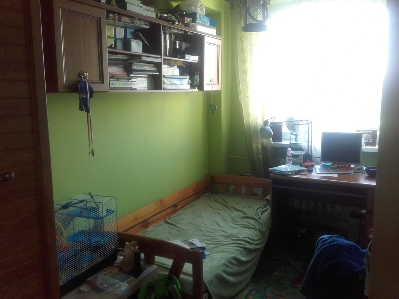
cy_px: 150
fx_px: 357
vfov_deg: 45.4
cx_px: 200
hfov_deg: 58.4
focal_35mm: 31
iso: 80
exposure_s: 1/33
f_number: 2.2
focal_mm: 3.3
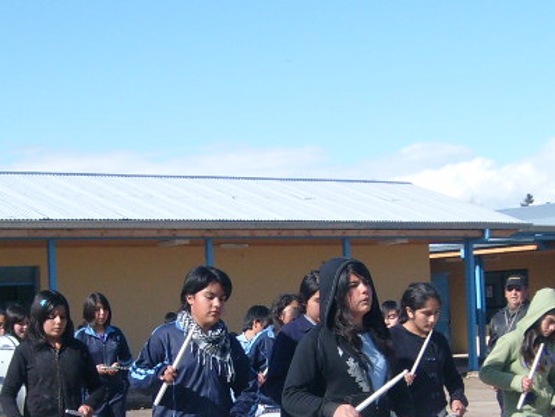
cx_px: 303
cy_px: 396
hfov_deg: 21.8
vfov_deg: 16.2
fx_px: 1444
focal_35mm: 90
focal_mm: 5.8
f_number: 7.1
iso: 80
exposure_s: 1/250
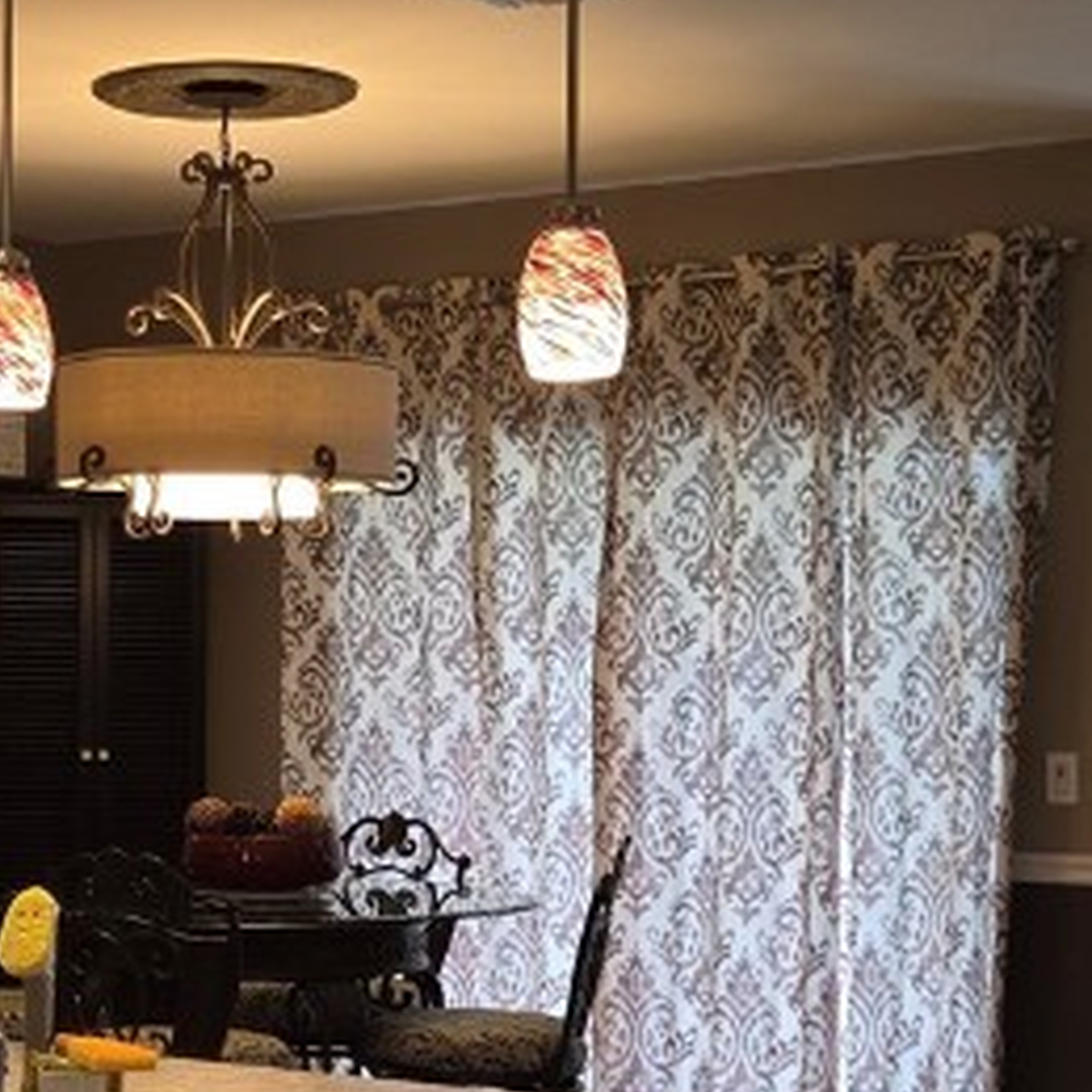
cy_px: 643
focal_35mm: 80
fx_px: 2855
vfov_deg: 21.6
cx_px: 260
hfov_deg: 21.4
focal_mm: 5.4
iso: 50
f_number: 1.8
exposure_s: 1/60
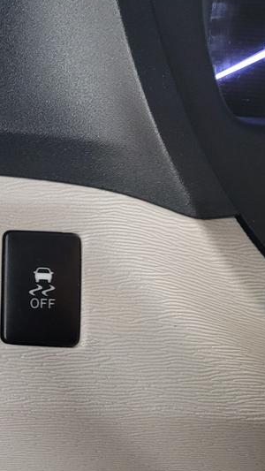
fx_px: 849
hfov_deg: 14.8
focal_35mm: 68
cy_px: 304
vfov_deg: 30.8
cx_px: -254
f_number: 1.8
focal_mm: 5.4
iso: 320
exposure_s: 1/40
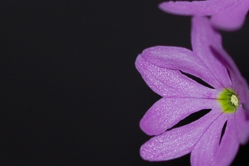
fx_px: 3189
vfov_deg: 3.0
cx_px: 260
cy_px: 63
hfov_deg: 4.5
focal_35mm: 461
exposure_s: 1/60
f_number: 4
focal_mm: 105
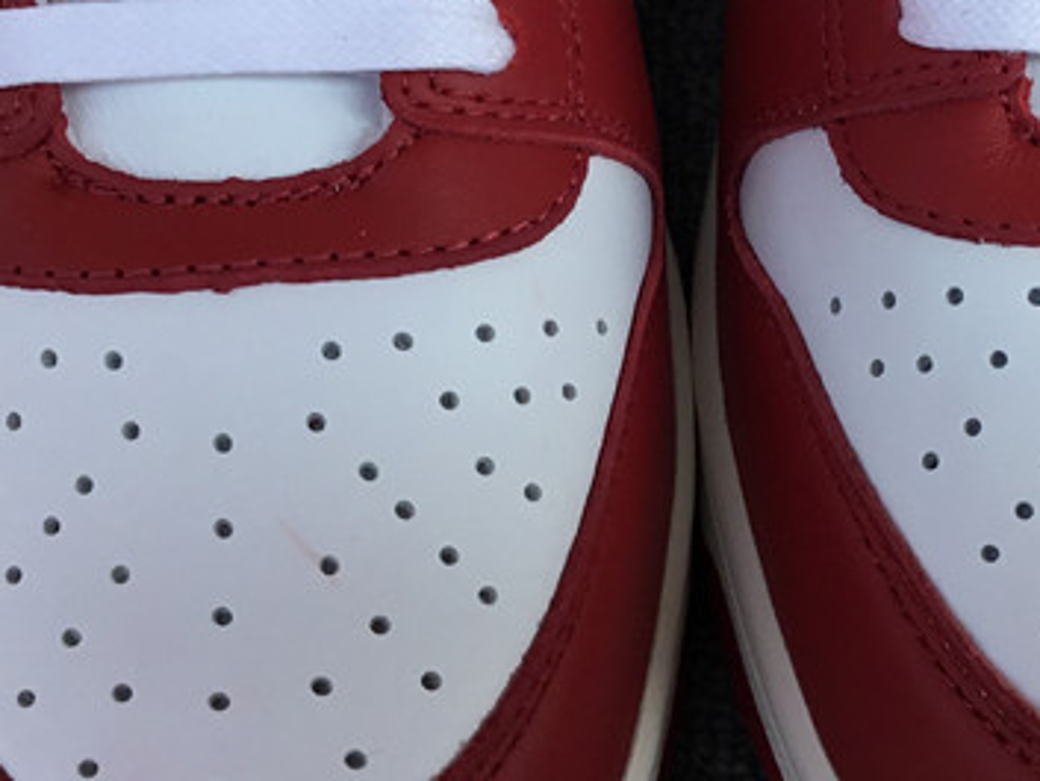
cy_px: 243
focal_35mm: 79
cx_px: 686
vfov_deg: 18.6
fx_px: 2374
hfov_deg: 24.6
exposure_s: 1/708
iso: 25
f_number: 2.4
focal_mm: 3.3
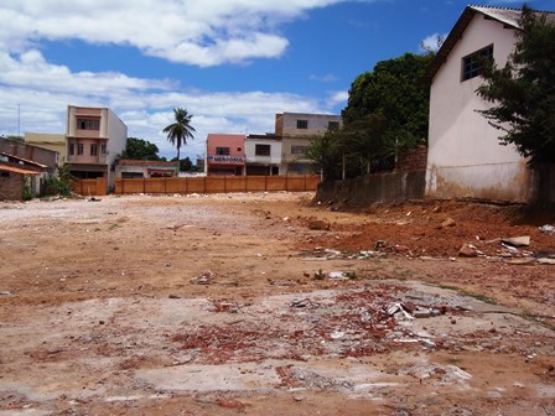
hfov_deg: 44.8
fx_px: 673
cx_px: 278
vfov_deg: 34.3
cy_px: 208
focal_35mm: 42
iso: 64
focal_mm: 7.8
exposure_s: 1/500
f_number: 6.6
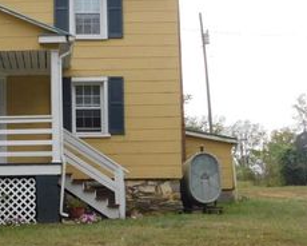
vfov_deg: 18.0
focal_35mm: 85
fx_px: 772
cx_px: -15
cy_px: 73
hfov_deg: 21.5
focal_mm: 7.1
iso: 125
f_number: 3.6
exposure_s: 1/500
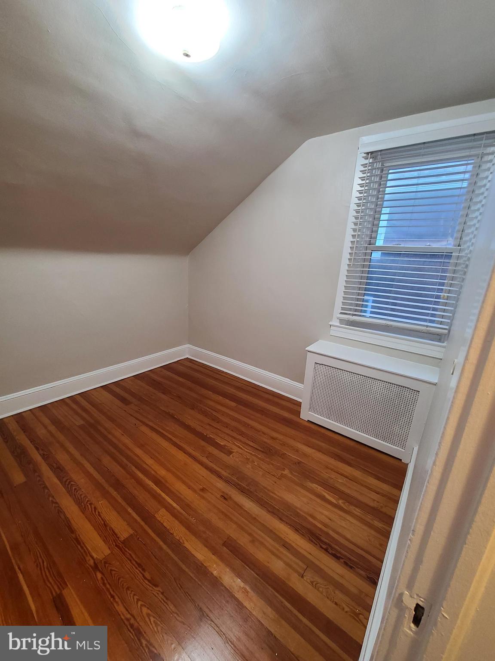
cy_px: 330
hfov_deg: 89.9
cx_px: 248
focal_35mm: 13
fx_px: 248
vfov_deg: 106.2
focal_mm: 2.2
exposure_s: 1/30
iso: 500
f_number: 2.2
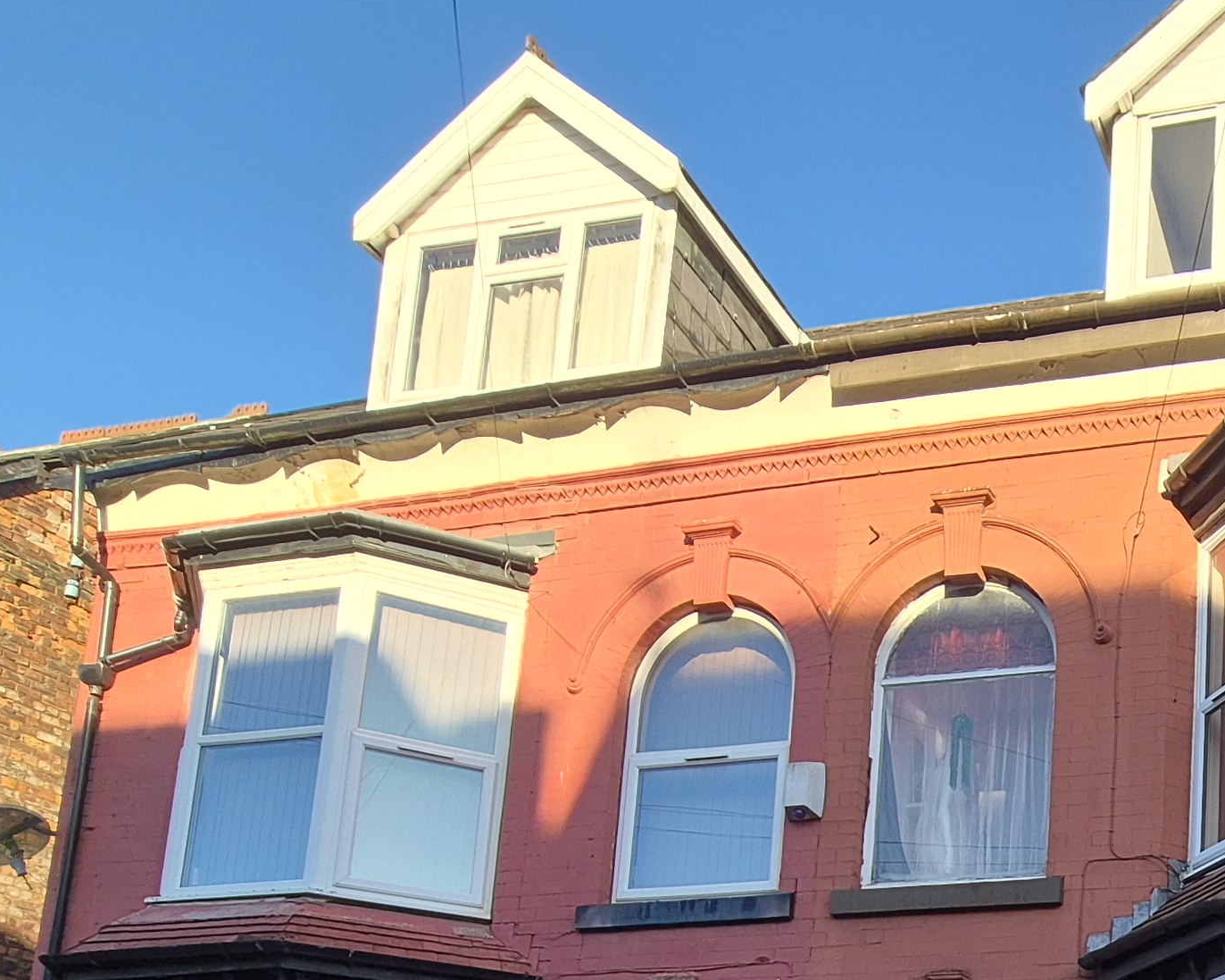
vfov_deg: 34.3
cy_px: 1098
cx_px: 1253
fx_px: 1341
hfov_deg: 41.9
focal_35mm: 37
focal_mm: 2.2
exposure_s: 1/616
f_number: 2.2
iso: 50
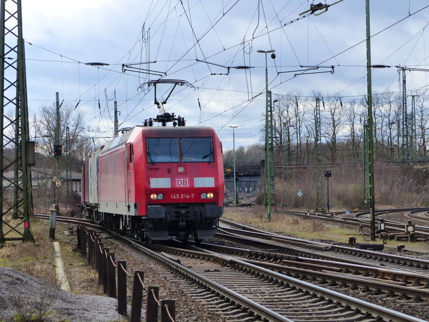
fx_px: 1351
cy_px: 161
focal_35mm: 109
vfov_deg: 13.6
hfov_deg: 18.0
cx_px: 214
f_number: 4
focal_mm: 19.6
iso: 250
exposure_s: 1/800
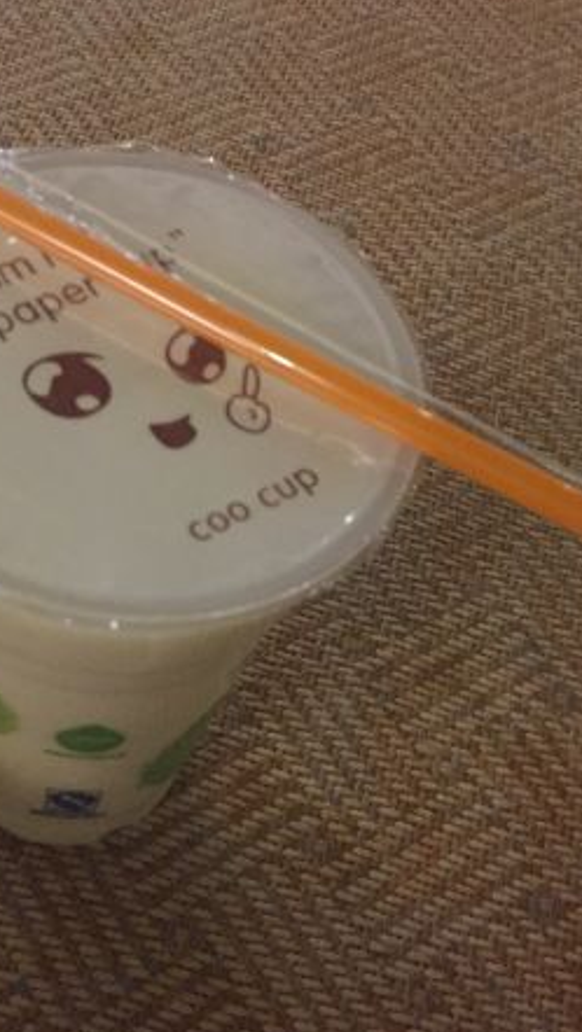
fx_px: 1370
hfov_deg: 23.8
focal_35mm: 50
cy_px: 651
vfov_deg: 41.0
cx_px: 167
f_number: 2.2
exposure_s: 1/17
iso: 640
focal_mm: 4.15
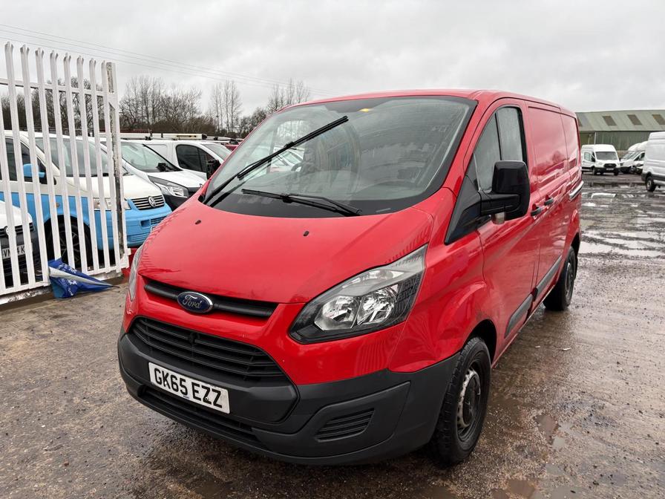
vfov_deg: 53.1
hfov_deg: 67.3
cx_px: 332
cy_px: 250
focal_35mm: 26
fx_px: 499
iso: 50
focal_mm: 5.96
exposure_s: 1/122
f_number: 1.6
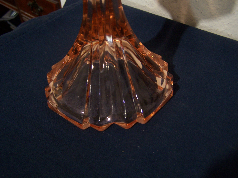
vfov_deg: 37.7
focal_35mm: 38
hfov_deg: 49.0
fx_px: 261
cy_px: 89
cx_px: 119
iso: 140
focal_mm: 6.3
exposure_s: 1/8
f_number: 2.8
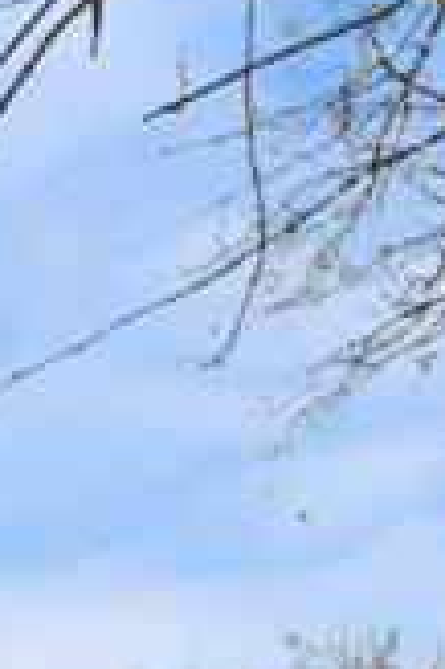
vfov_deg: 14.2
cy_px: 1195
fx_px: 2378
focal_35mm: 128
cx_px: -1008
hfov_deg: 8.5
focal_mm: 14
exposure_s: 1/100
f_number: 5.6
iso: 80
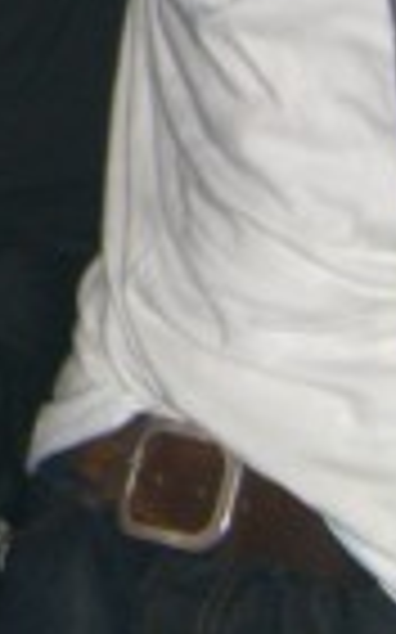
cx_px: -360
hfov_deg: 7.4
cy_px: -360
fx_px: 2973
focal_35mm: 172
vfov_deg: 11.6
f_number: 2.8
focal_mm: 7.9
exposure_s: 1/60
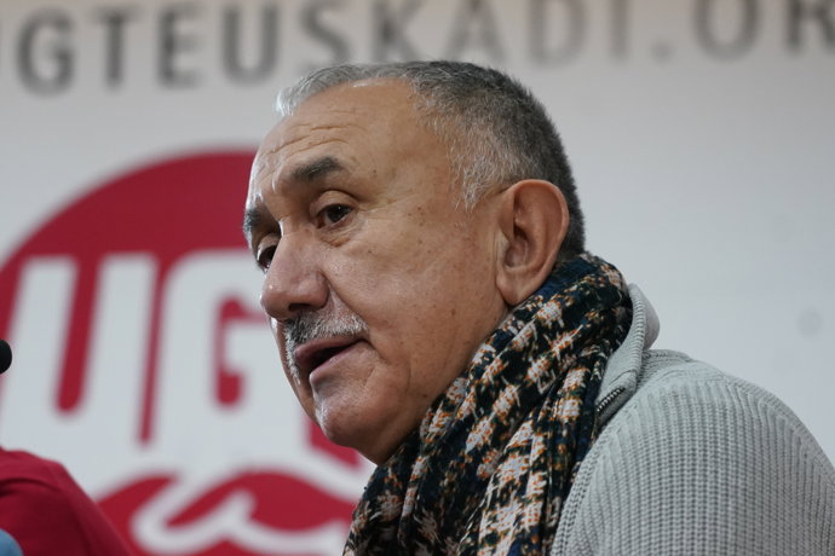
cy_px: 278
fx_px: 3641
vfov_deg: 8.7
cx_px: 418
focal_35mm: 157
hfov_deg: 13.1
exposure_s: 1/800
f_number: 4
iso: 4000
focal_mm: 105
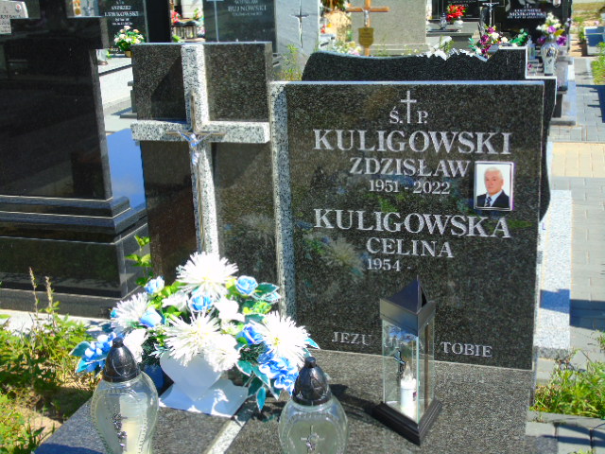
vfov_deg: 31.5
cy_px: 227
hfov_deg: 41.2
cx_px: 302
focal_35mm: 46
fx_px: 804
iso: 80
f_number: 4.1
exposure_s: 1/400
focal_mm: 8.2
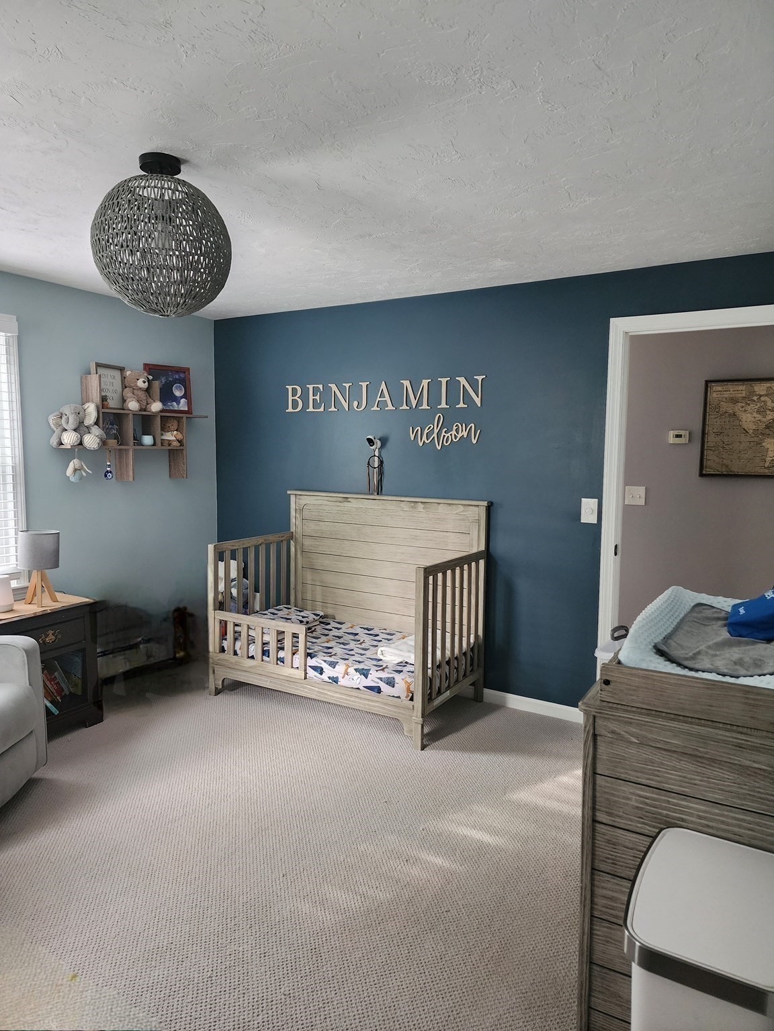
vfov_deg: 73.9
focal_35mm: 23
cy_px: 516
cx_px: 387
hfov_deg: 58.9
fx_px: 686
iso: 640
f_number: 1.8
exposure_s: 1/60.2
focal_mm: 6.4
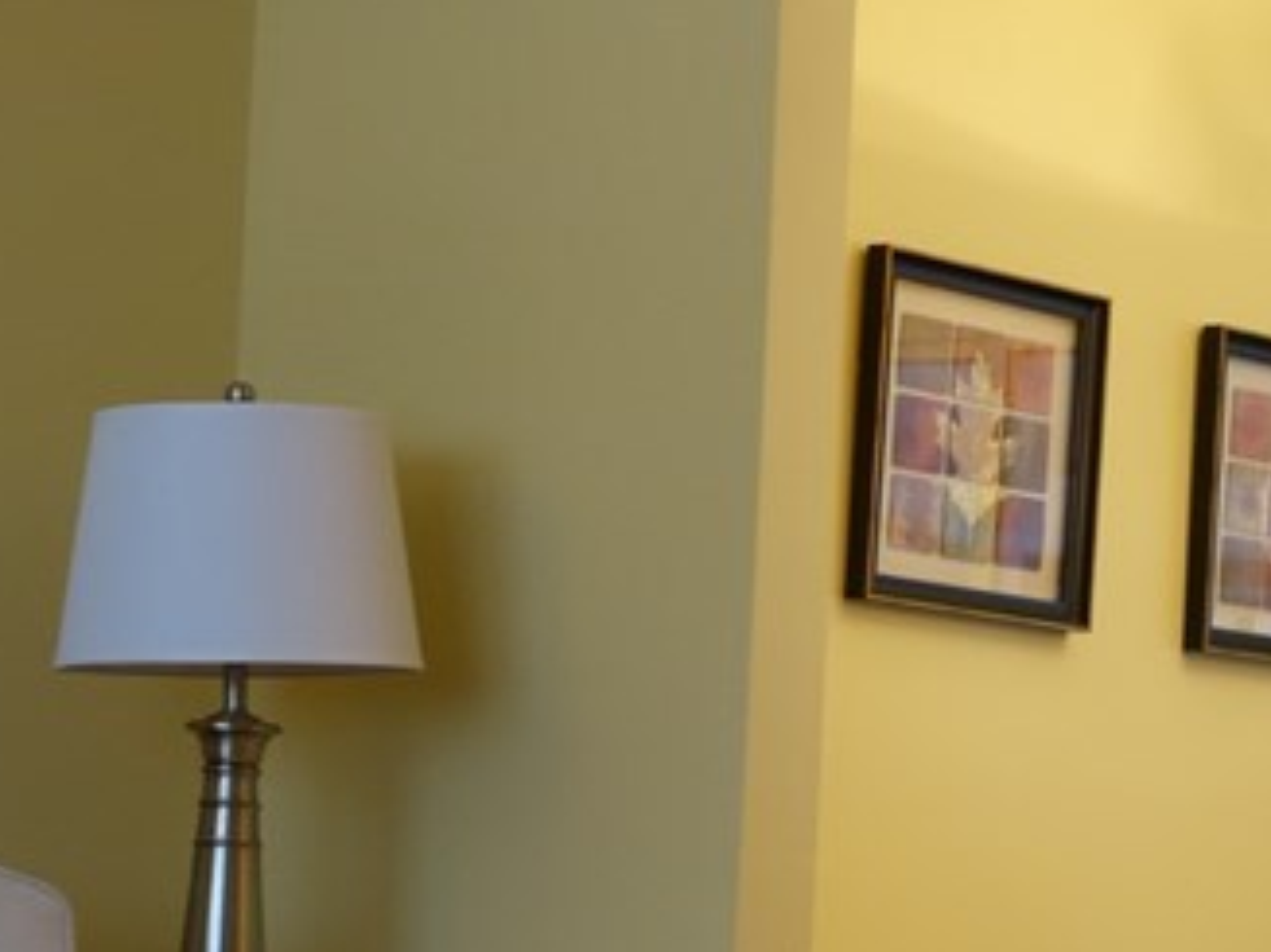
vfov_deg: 12.6
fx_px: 4258
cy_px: 909
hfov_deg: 16.9
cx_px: 968
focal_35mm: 116
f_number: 2.8
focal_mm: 13.58
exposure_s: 1/40
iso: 800
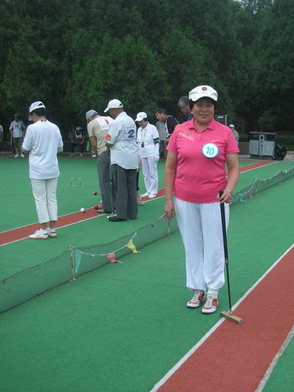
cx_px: 175
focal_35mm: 47
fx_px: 532
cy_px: 197
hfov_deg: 30.8
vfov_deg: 40.4
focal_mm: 5.8
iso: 100
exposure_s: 1/116
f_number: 7.9
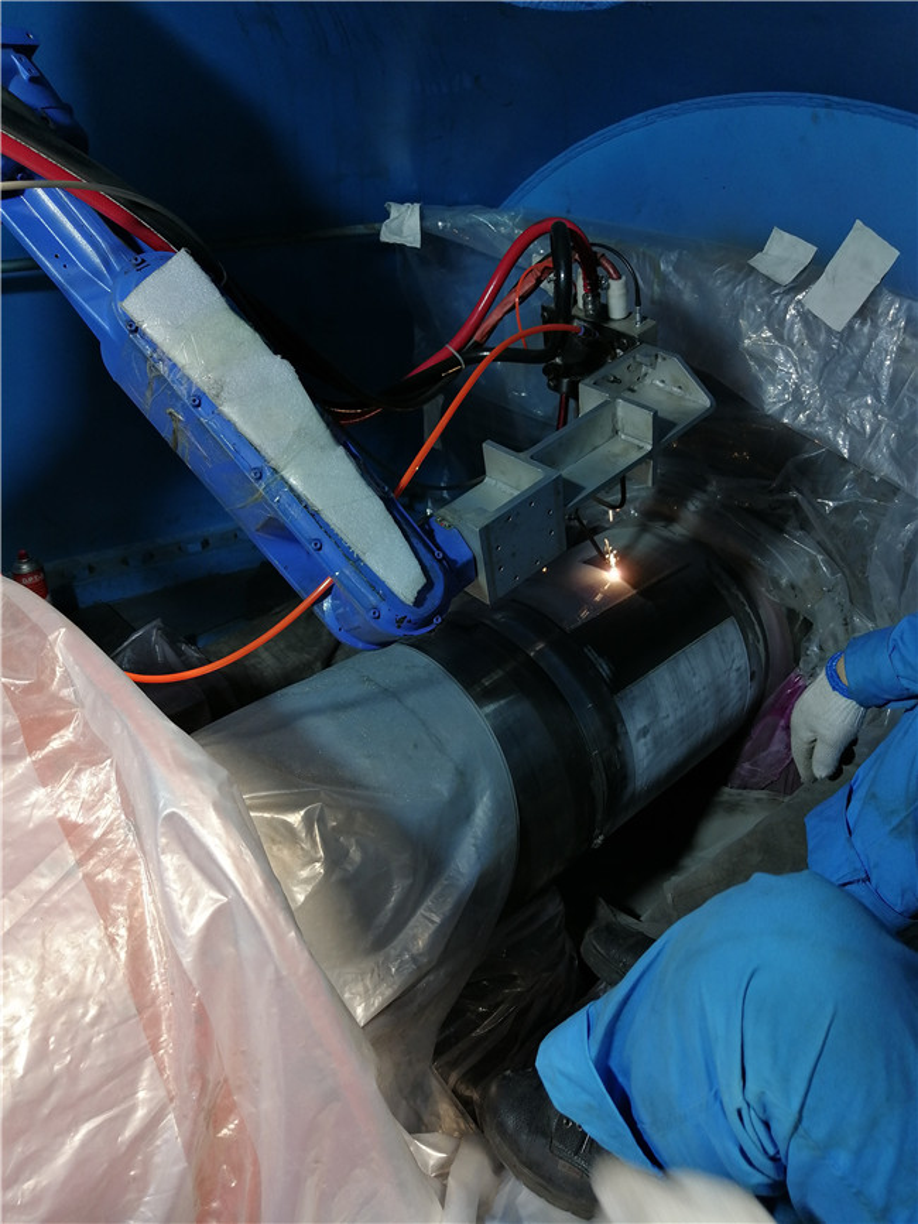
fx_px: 954
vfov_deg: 65.3
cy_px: 612
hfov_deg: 51.4
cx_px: 459
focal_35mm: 27
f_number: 1.8
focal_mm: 3.88
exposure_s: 1/50
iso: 50
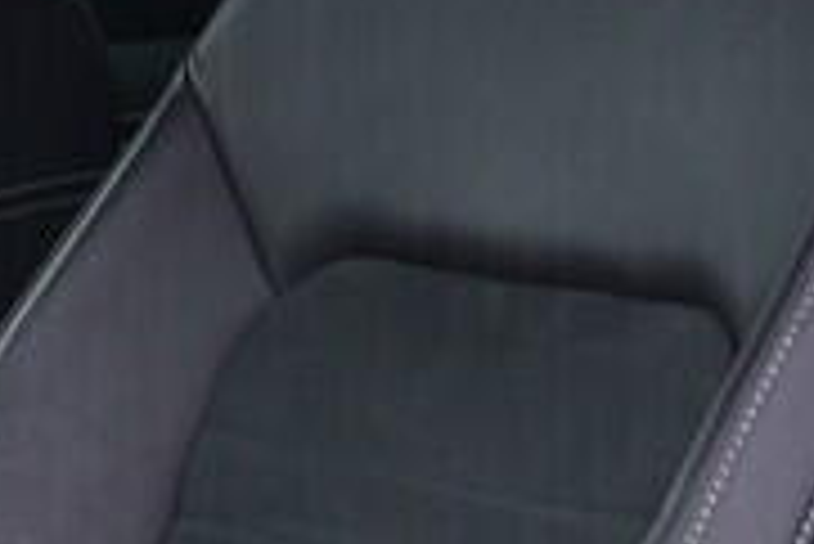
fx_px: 4616
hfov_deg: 9.5
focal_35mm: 204
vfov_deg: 6.7
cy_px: 717
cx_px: -756
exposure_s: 1/50
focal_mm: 24
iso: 125
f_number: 3.2
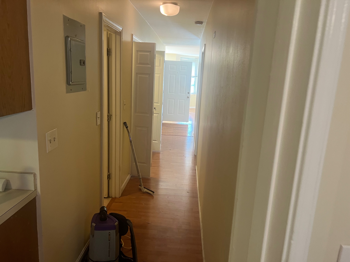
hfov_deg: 67.3
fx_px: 263
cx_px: 175
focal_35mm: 26
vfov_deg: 53.1
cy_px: 131
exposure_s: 1/60
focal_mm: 5.7
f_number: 1.5
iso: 160
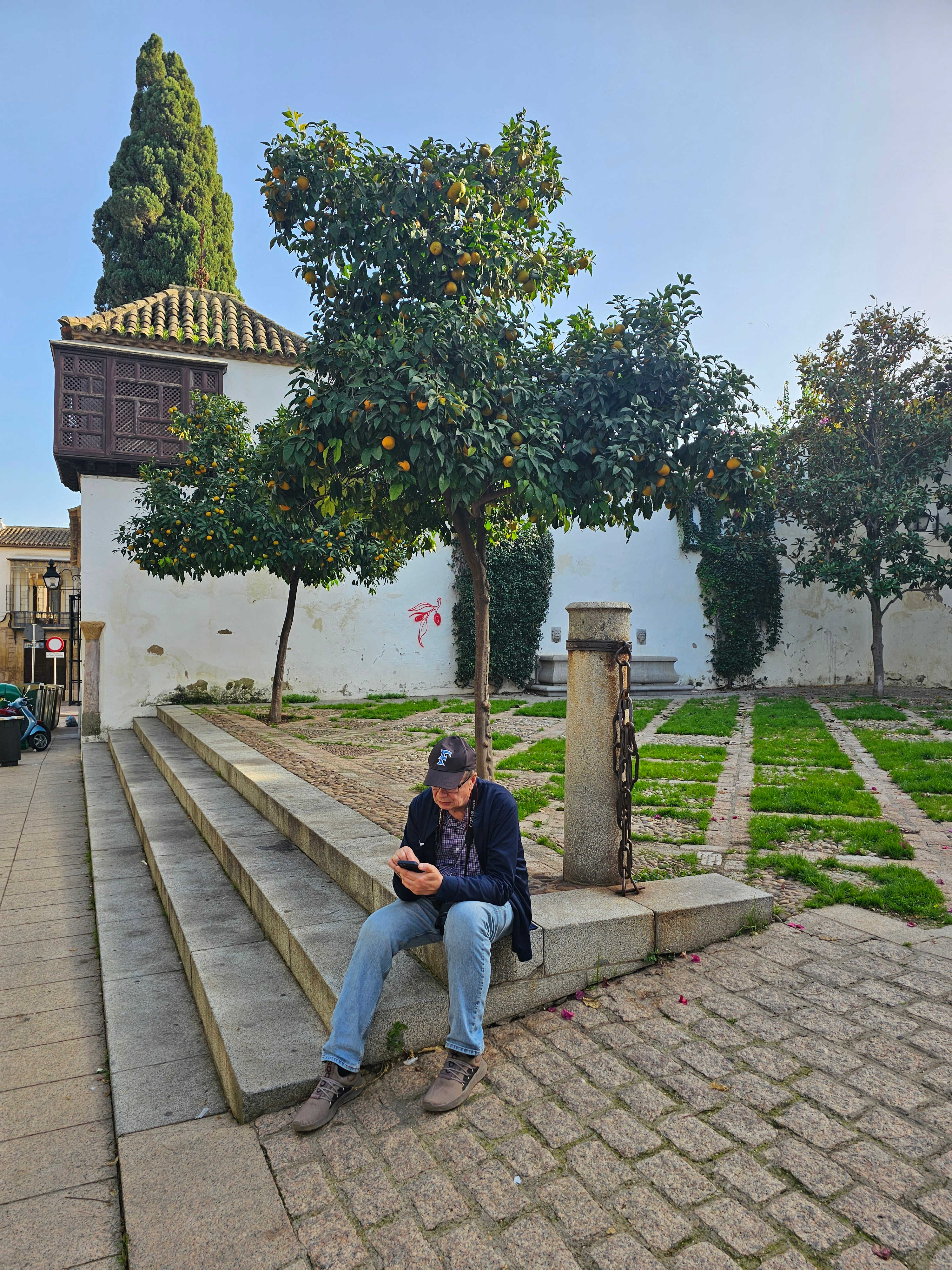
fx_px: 843
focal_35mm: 23
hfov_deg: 58.9
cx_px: 476
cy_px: 635
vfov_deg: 73.9
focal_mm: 6.3
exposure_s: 1/203
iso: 10
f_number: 1.7
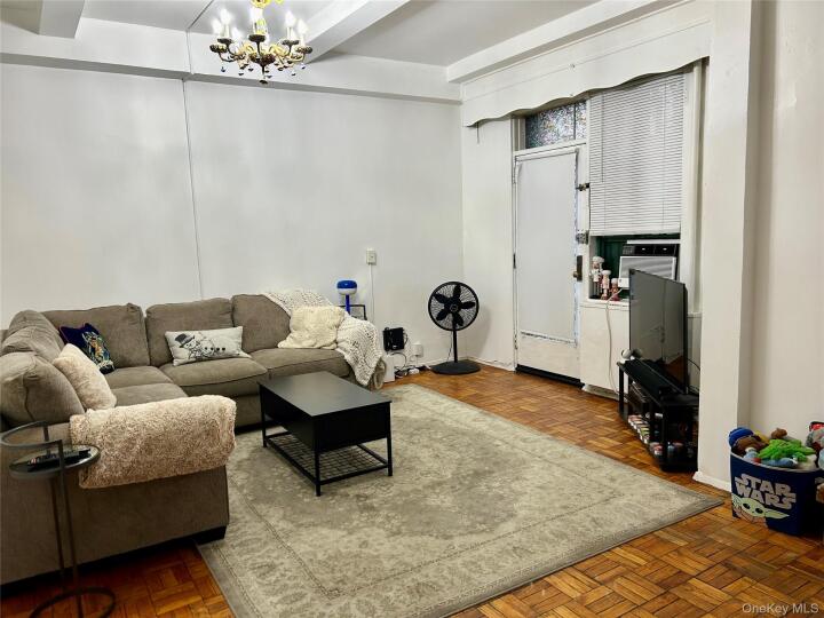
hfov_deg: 67.3
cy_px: 309
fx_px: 619
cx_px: 412
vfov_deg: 53.1
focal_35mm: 26
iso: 80
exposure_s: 1/60
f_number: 1.5
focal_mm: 5.7
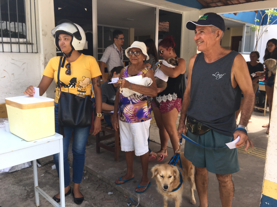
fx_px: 232
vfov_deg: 48.2
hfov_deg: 61.7
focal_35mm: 29
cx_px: 138
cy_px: 104
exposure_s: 1/287
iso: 25
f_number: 2.2
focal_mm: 4.15
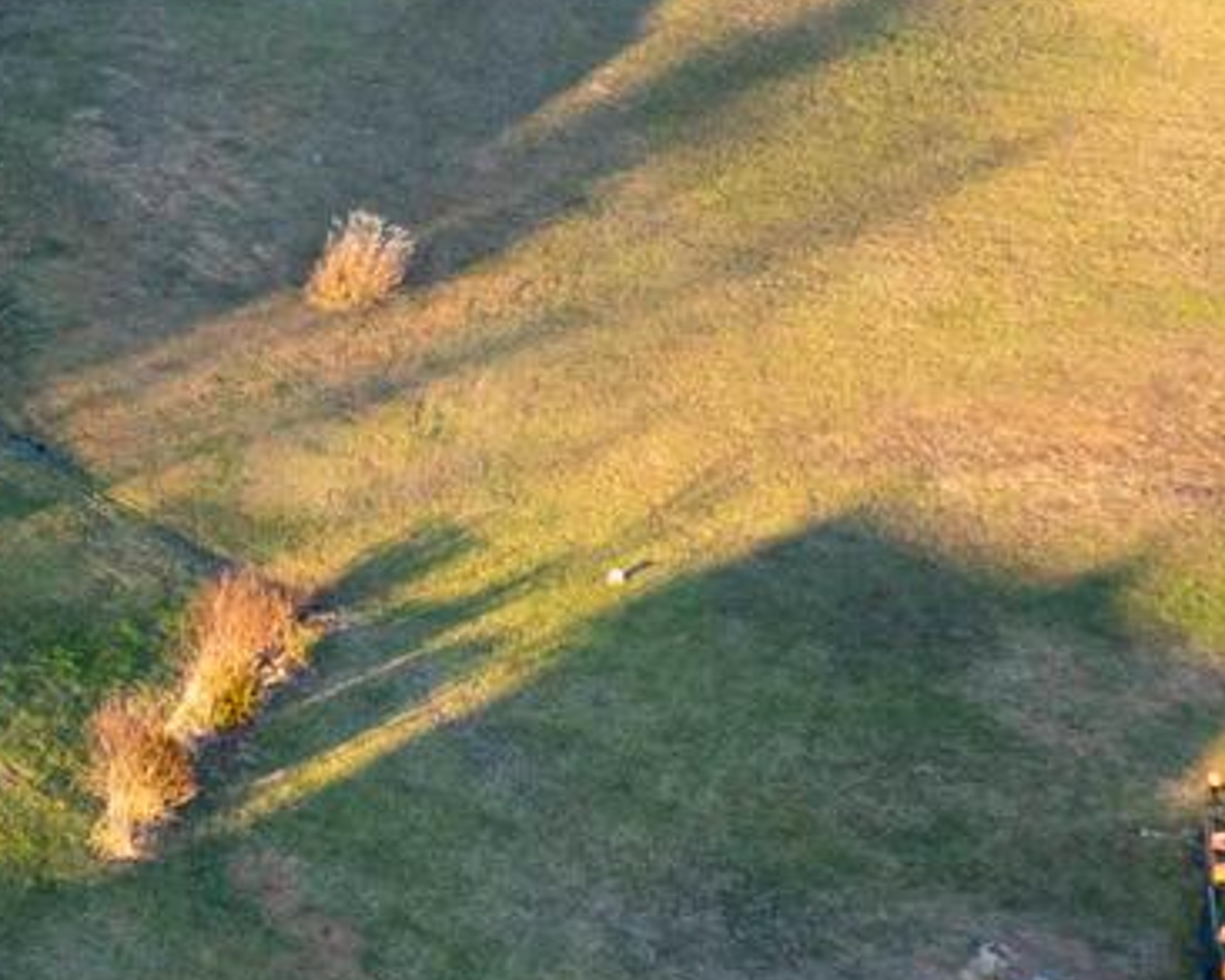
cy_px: 2
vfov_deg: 11.7
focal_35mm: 131
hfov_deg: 12.9
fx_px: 4751
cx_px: -1175
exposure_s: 1/500
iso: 290
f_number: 2.8
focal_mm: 12.29
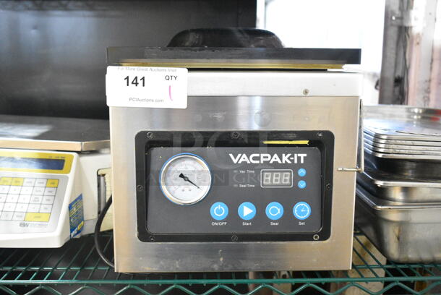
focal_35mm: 39
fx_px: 478
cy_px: 148
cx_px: 220
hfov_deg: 49.5
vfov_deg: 34.3
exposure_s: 1/125
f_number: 4.2
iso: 6400
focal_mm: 26
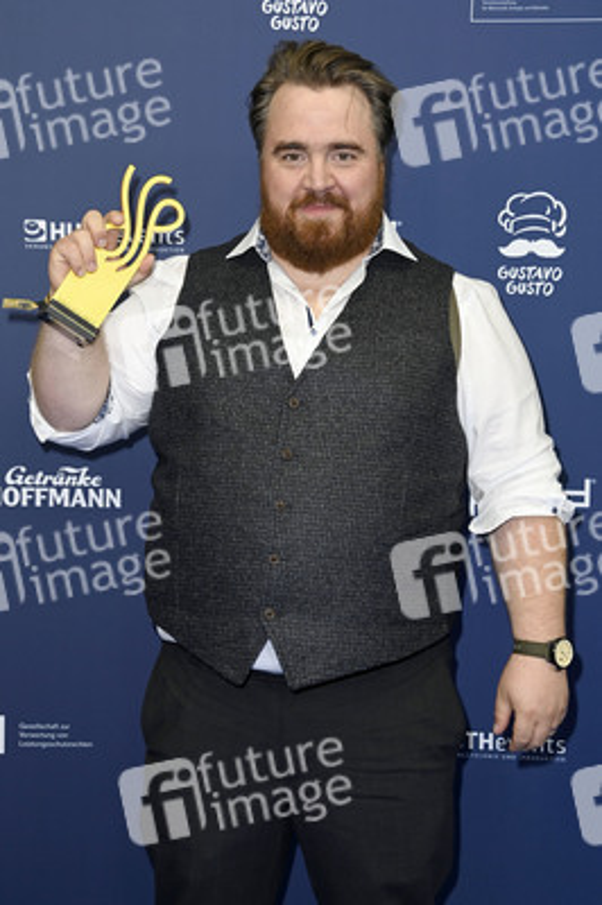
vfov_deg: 32.4
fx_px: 1558
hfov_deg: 21.9
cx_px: 301
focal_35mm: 62
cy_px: 452
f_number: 5.6
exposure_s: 1/200
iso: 800
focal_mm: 62
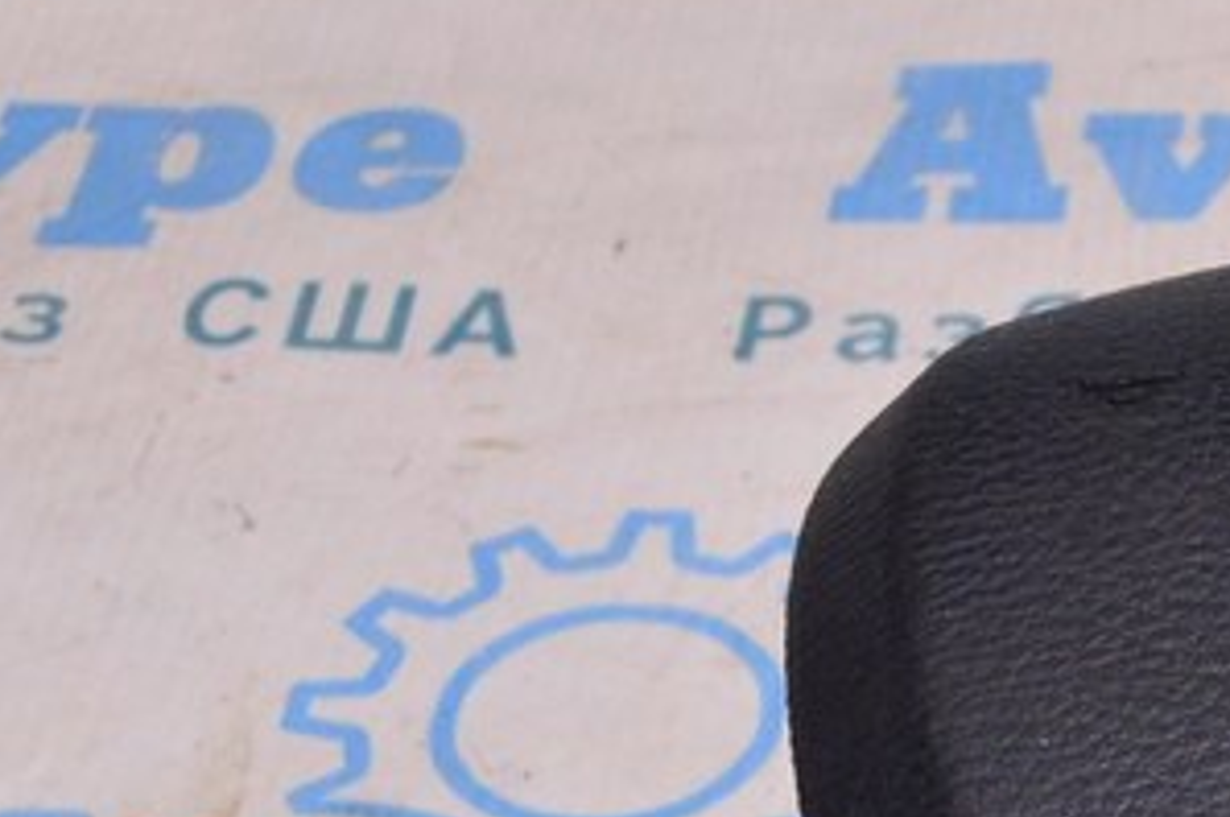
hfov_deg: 14.3
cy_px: 1347
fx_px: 4573
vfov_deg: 9.8
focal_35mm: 134
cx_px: 1845
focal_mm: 26
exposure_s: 1/200
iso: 1600
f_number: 8
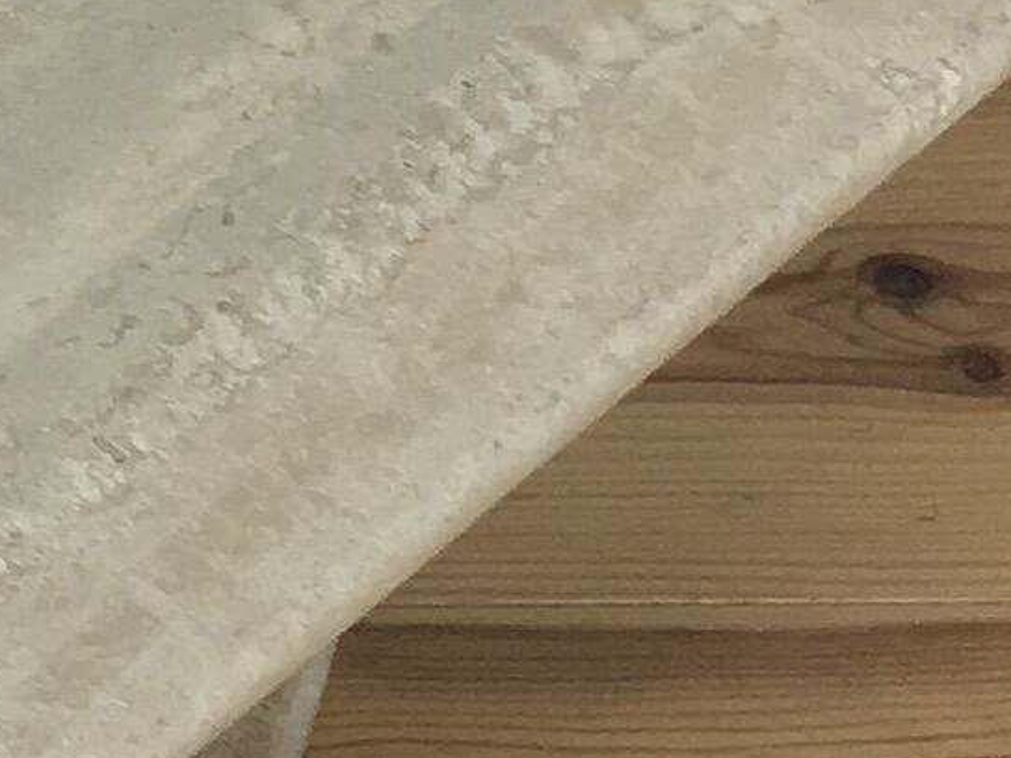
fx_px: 6279
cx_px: -1678
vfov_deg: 6.8
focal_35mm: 215
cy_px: -362
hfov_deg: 8.2
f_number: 2.2
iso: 40
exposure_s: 1/33
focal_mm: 4.15
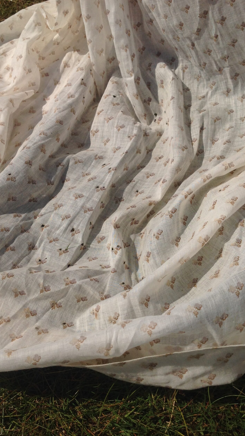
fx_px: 450
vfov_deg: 51.6
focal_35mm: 39
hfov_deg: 30.4
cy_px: 218
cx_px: 110
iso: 64
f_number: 2.4
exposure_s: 1/7576
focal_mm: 4.28
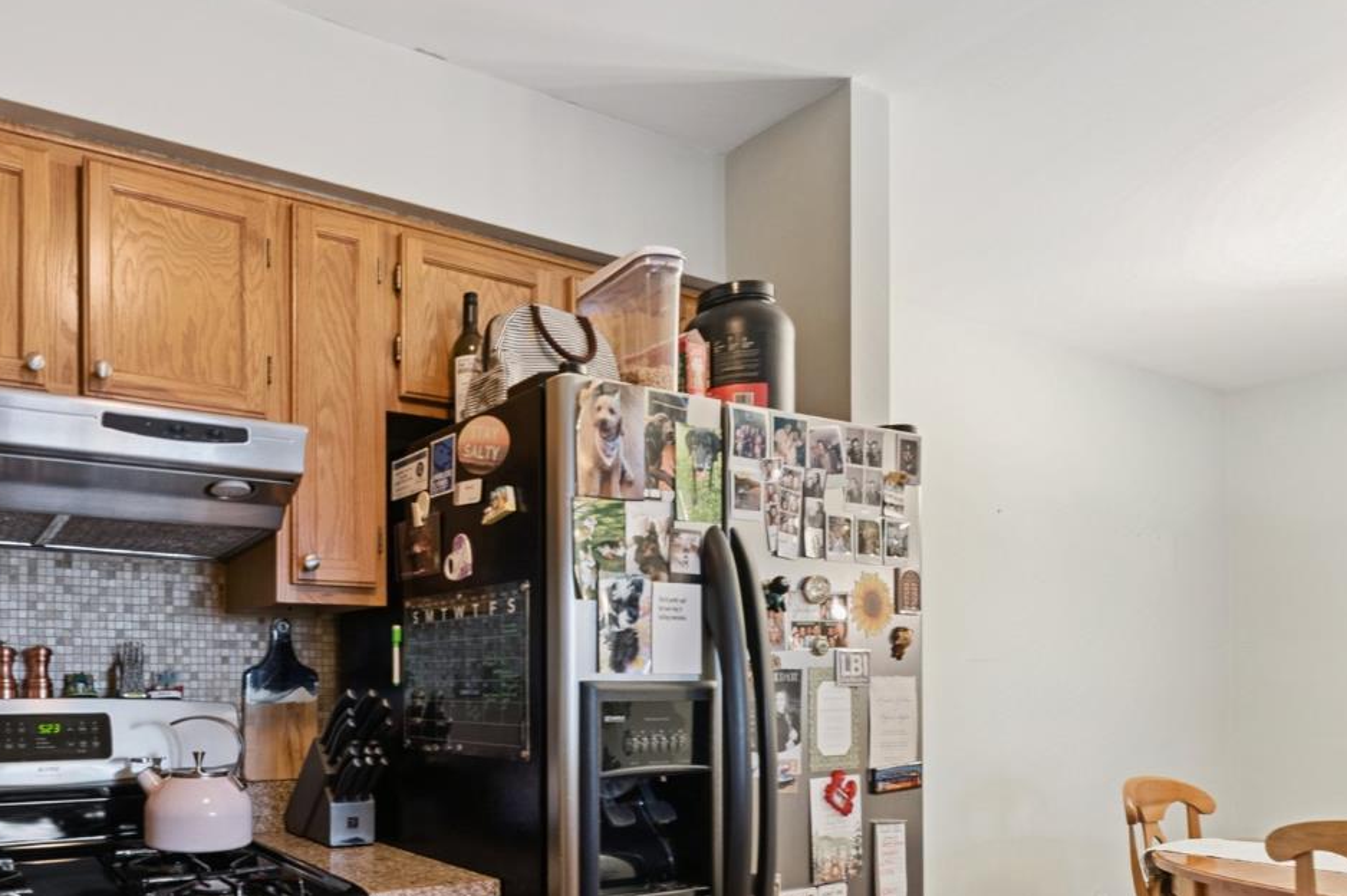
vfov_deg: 51.1
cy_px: 657
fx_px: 897
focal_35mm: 24
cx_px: 319
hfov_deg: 68.4
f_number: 7.1
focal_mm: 15
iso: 640
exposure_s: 1/8
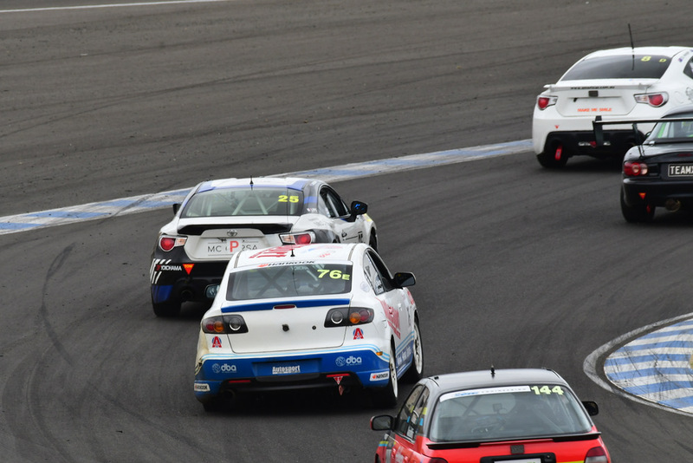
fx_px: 14442
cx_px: 346
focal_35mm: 750
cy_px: 232
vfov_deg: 1.8
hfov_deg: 2.7
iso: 640
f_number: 11
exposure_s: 1/640
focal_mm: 500
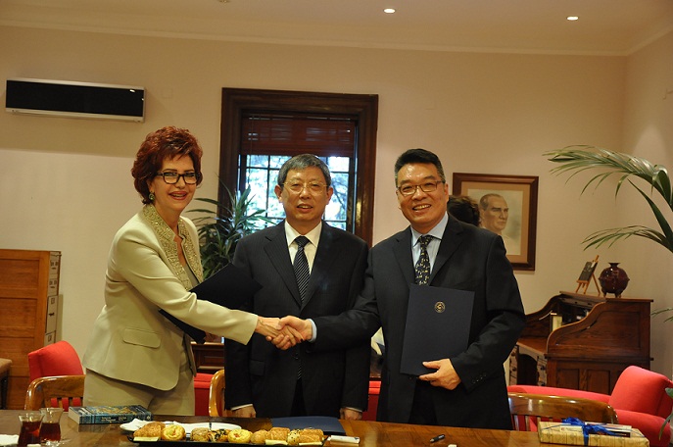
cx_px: 336
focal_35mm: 68
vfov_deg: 20.1
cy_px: 224
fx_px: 1260
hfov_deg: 29.9
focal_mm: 45
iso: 800
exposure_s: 1/8
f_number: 4.8
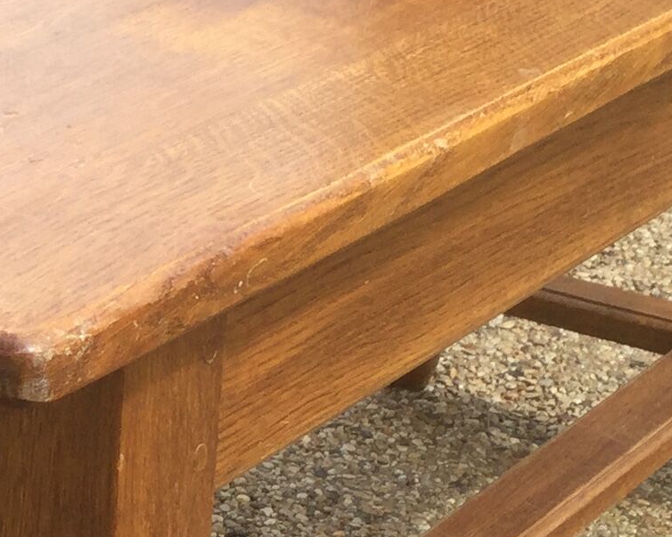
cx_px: 49
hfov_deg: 14.5
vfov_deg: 11.6
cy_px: 566
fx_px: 2605
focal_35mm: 131
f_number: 2.4
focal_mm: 3.3
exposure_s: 1/916
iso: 25
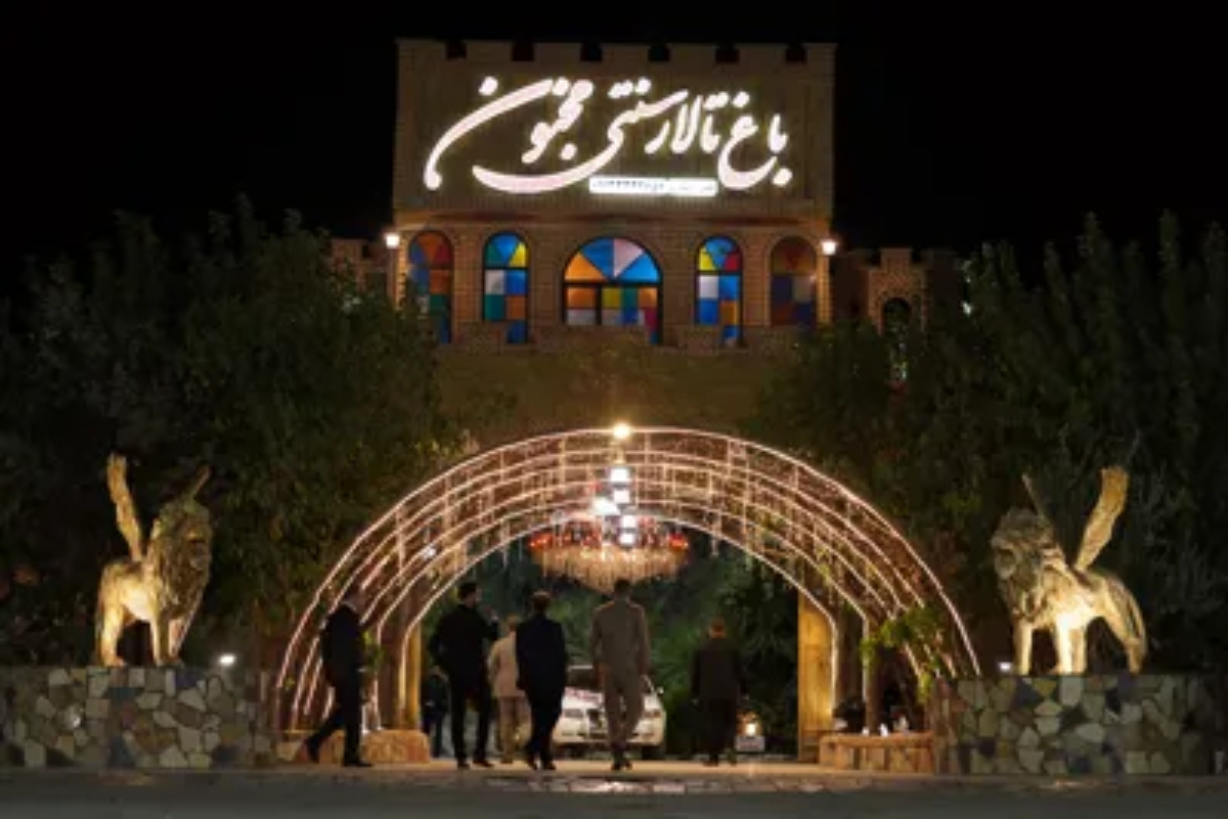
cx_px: 614
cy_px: 410
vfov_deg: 18.2
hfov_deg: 27.0
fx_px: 2559
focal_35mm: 75
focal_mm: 50
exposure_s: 1/100
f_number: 2.2
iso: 320
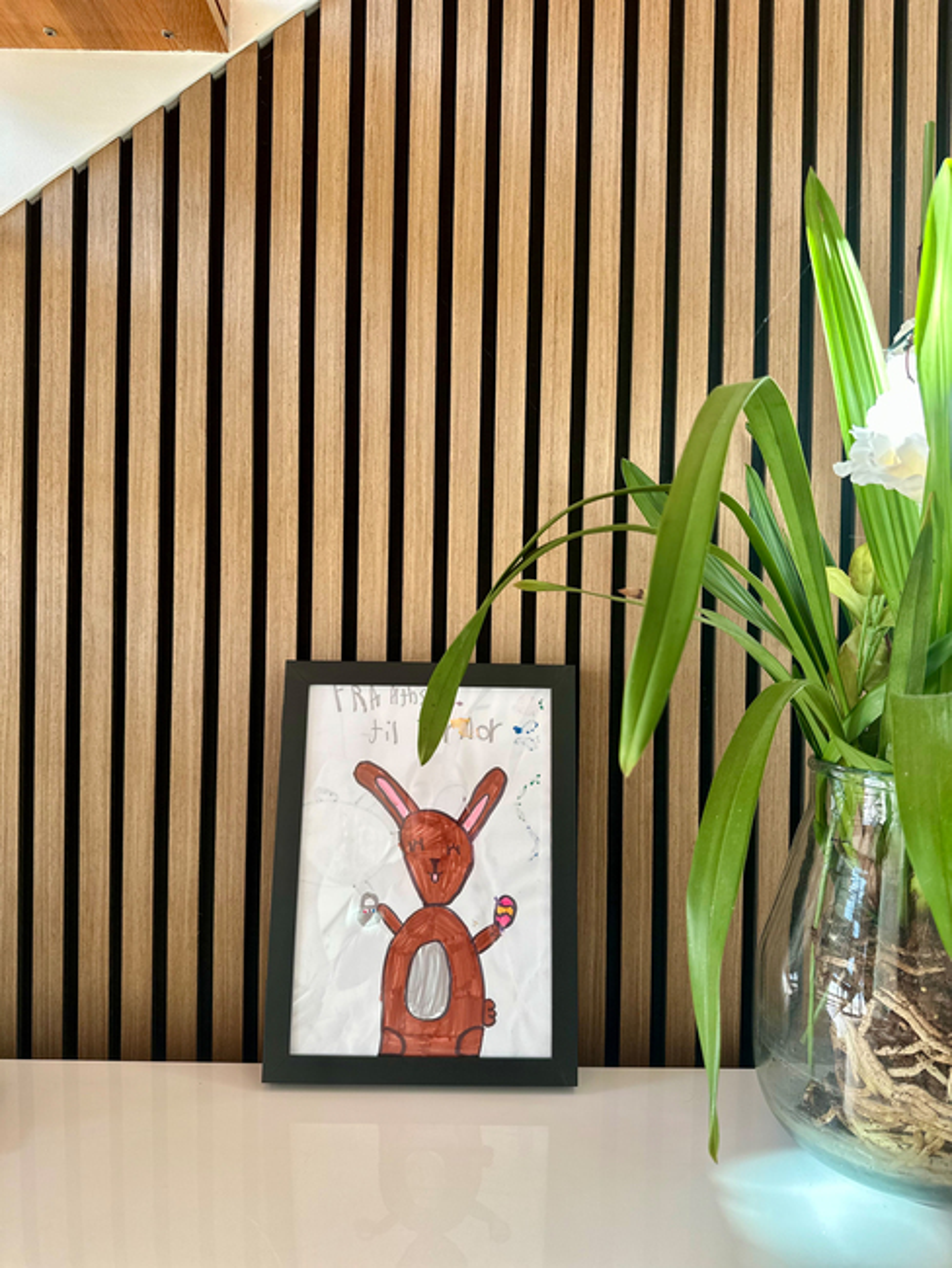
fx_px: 879
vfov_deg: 71.6
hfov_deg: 56.8
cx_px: 476
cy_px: 634
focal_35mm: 24
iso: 100
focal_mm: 6.86
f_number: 1.78
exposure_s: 1/121
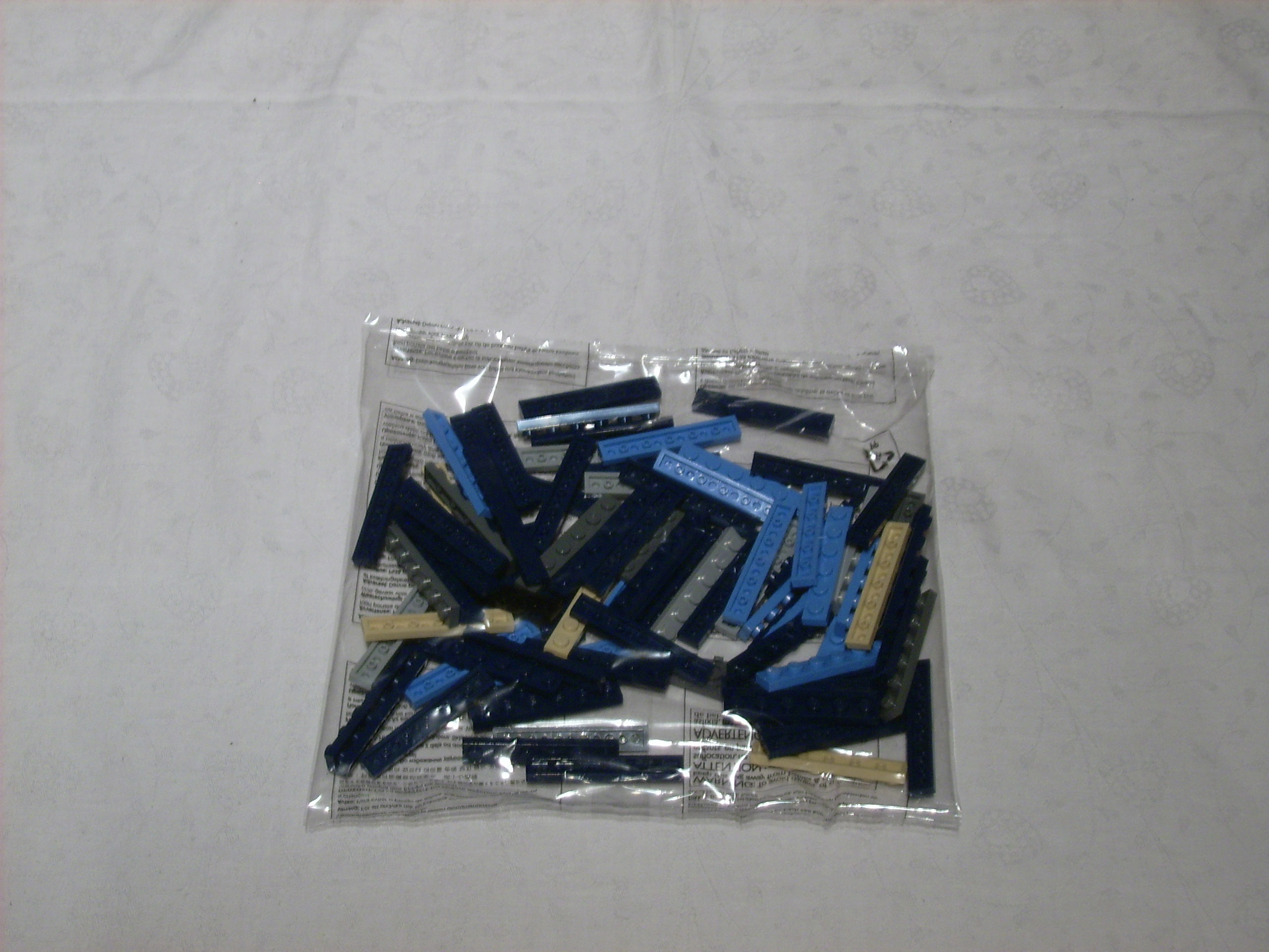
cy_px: 476
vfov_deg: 19.9
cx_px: 634
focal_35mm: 74
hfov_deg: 26.3
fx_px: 2713
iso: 50
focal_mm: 12.33
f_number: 4
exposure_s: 1/6
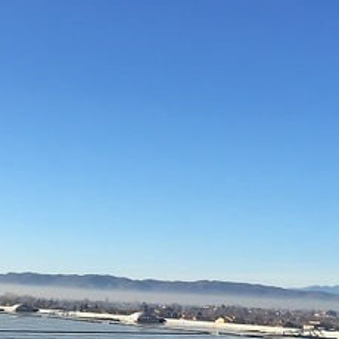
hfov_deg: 21.4
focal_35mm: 81
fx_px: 897
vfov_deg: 21.1
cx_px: 184
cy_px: 279
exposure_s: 1/1451
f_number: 2.2
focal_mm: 4.15
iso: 25
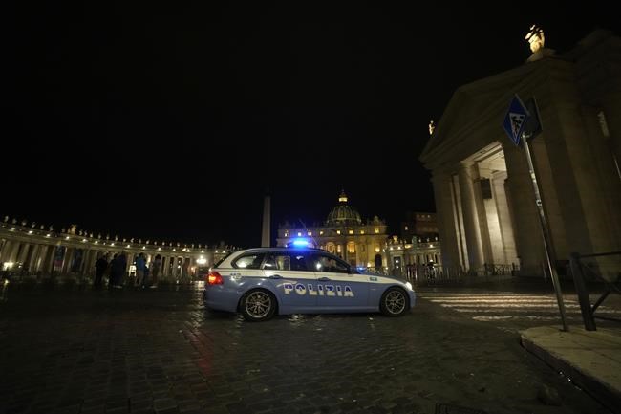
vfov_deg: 73.7
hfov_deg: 96.8
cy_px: 207
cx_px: 310
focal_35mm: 16
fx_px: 276
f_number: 2.8
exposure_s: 1/125
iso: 6400
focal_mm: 16
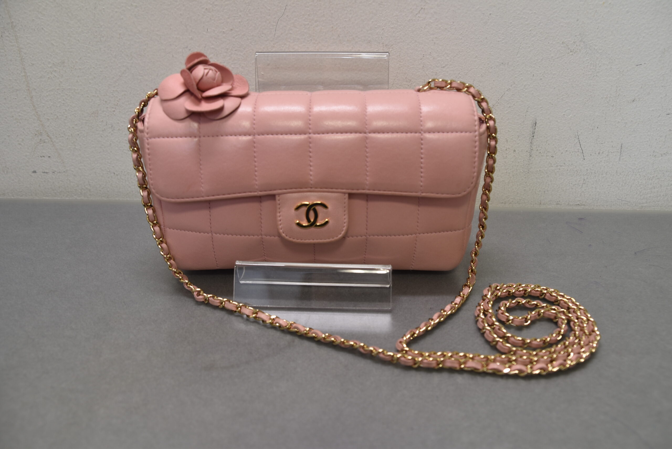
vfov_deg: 41.8
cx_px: 336
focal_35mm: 32
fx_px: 588
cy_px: 224
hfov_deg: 59.5
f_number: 5.6
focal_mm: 21
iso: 100
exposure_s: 1/13
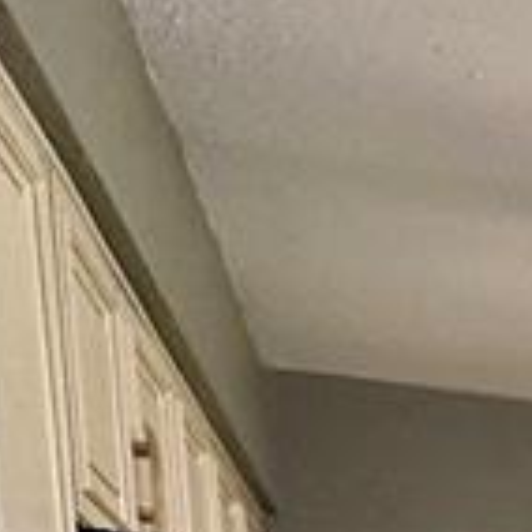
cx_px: 1386
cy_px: 1038
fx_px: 1547
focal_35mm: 89
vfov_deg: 15.7
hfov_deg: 13.0
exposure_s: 1/120
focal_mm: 2.22
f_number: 2.2
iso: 320
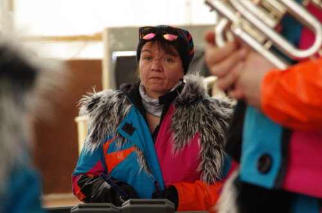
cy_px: 106
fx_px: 2677
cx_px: 161
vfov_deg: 4.6
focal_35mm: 300
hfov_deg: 6.9
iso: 3200
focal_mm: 200
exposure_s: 1/250
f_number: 9
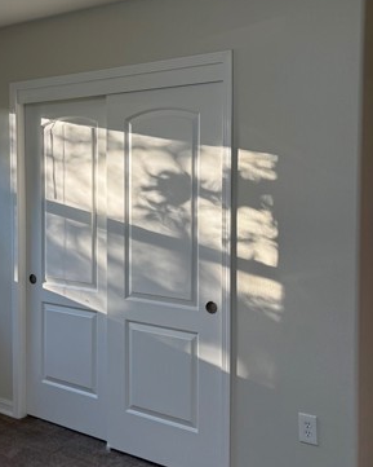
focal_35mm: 45
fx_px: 621
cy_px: 208
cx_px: 89
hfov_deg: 32.7
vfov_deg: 41.1
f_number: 1.6
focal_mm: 5.96
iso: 40
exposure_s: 1/188
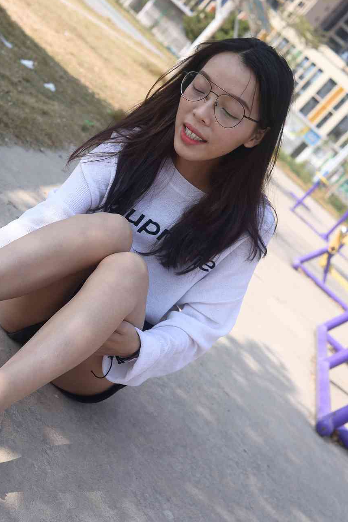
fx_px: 768
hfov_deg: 25.3
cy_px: 261
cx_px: 101
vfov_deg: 37.5
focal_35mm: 53
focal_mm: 35
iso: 160
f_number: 5.6
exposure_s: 1/800
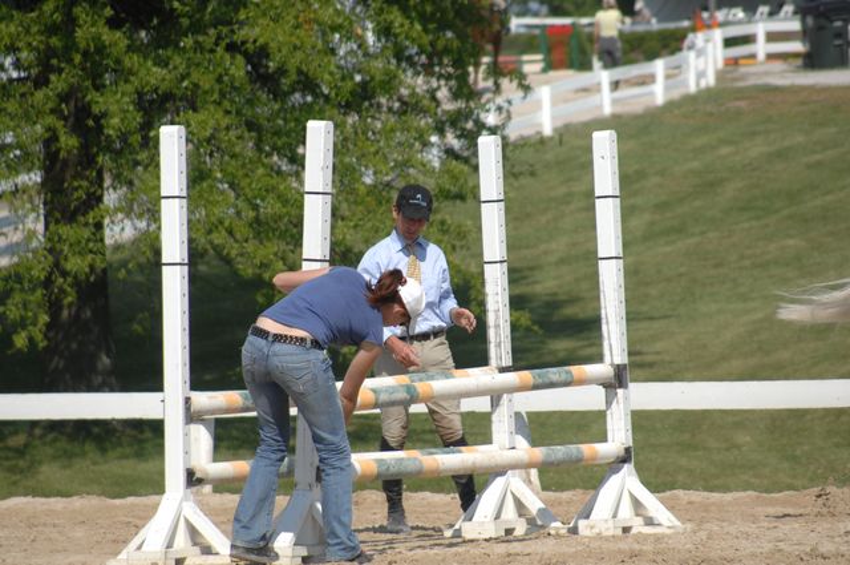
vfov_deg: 4.6
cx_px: 425
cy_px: 282
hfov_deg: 6.9
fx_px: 7074
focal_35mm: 300
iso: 200
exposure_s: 1/1000
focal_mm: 200
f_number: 6
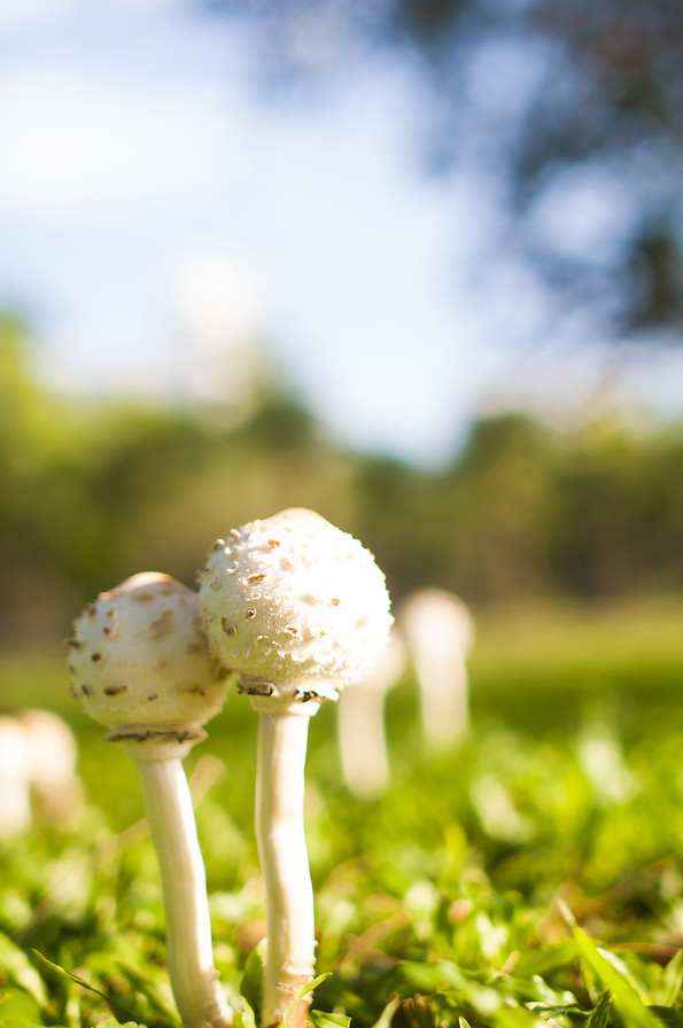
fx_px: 1284
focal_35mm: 45
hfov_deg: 29.8
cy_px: 540
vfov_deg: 43.6
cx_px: 329
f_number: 1.8
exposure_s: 1/1600
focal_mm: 28
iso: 100
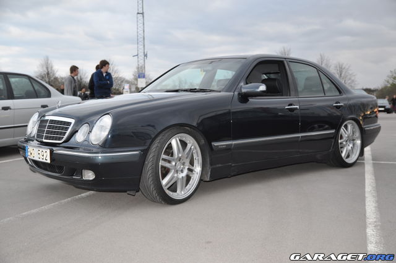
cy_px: 132
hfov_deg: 49.6
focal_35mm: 39
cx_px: 198
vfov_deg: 34.1
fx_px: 428
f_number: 2.8
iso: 320
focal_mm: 26
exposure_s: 1/200
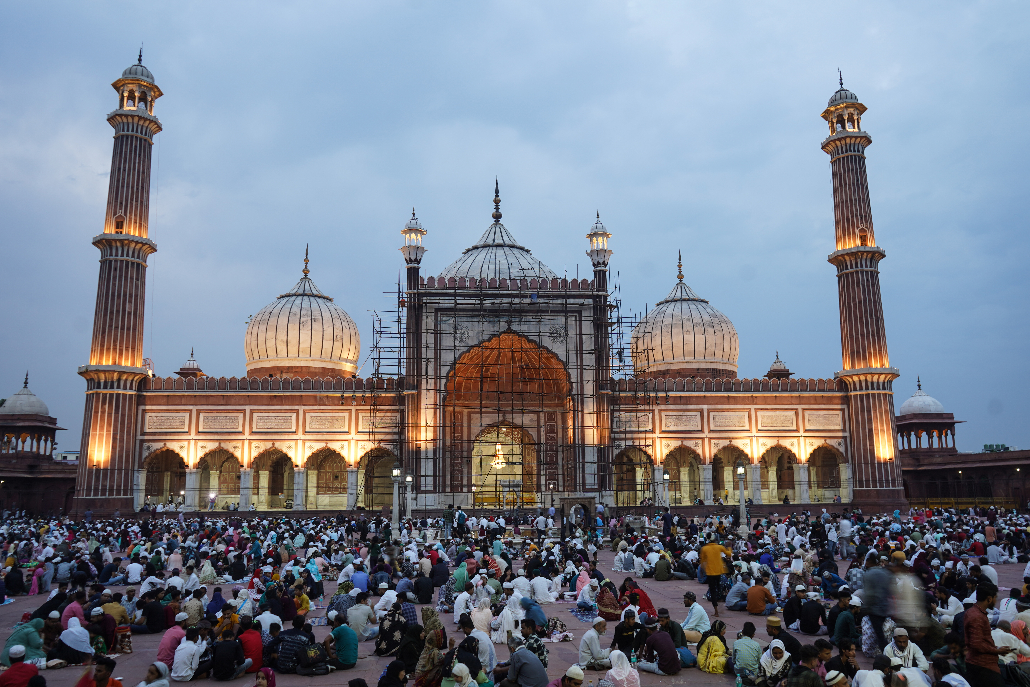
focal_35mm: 28
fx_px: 801
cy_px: 344
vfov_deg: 46.4
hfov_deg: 65.5
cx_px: 515
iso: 200
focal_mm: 28
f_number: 5.6
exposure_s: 1/6
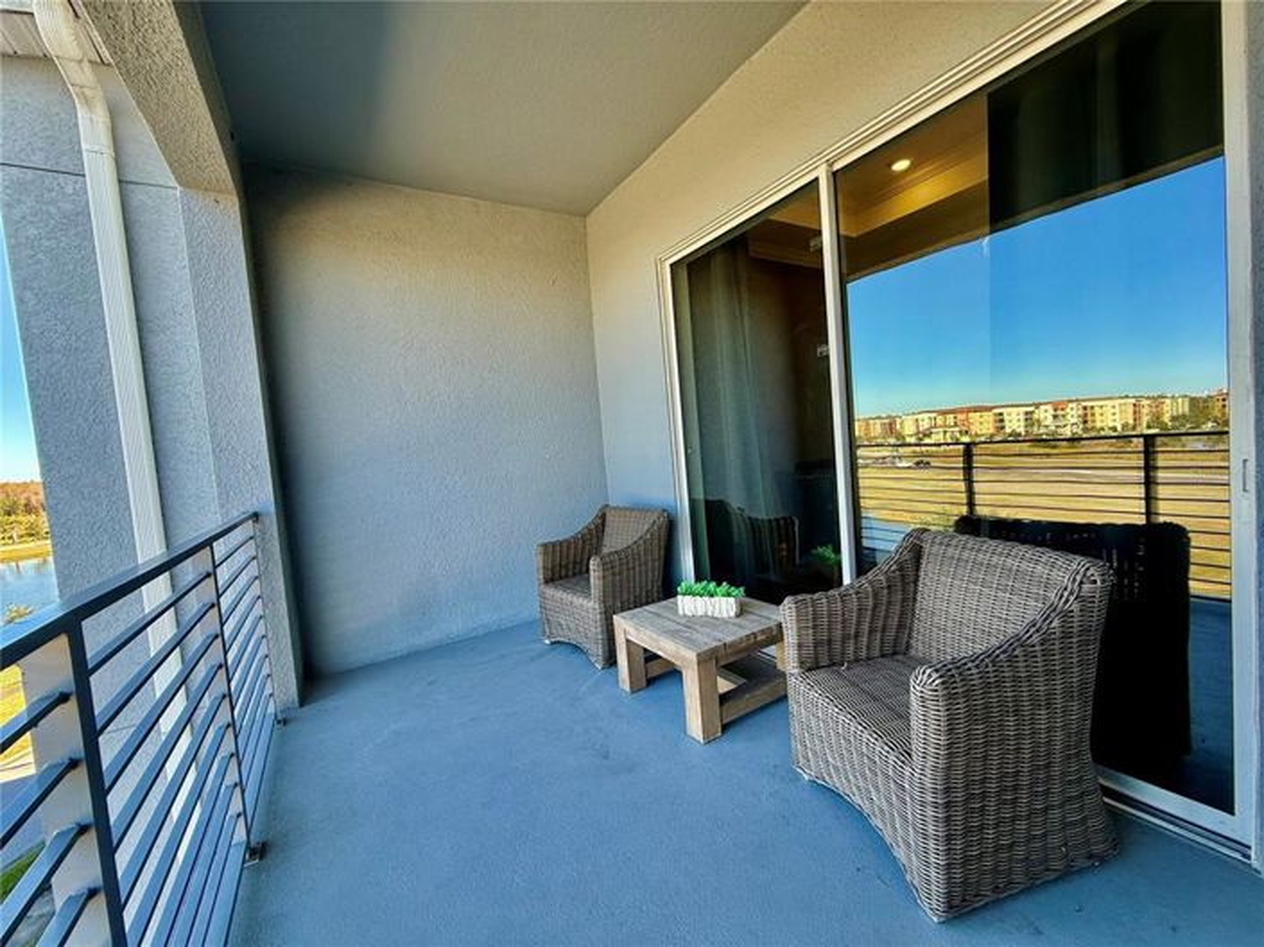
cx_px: 632
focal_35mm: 14
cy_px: 474
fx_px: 511
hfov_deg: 102.1
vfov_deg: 85.6
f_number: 2.2
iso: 64
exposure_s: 1/161
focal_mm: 2.22
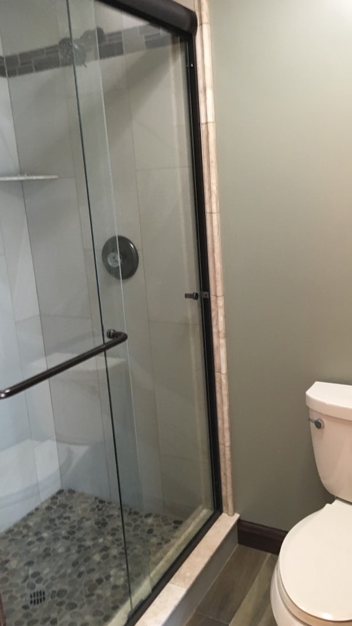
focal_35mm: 32
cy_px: 315
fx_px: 531
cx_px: 198
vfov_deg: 61.0
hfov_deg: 36.6
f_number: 2.2
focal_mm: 4.15
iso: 200
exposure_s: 1/24
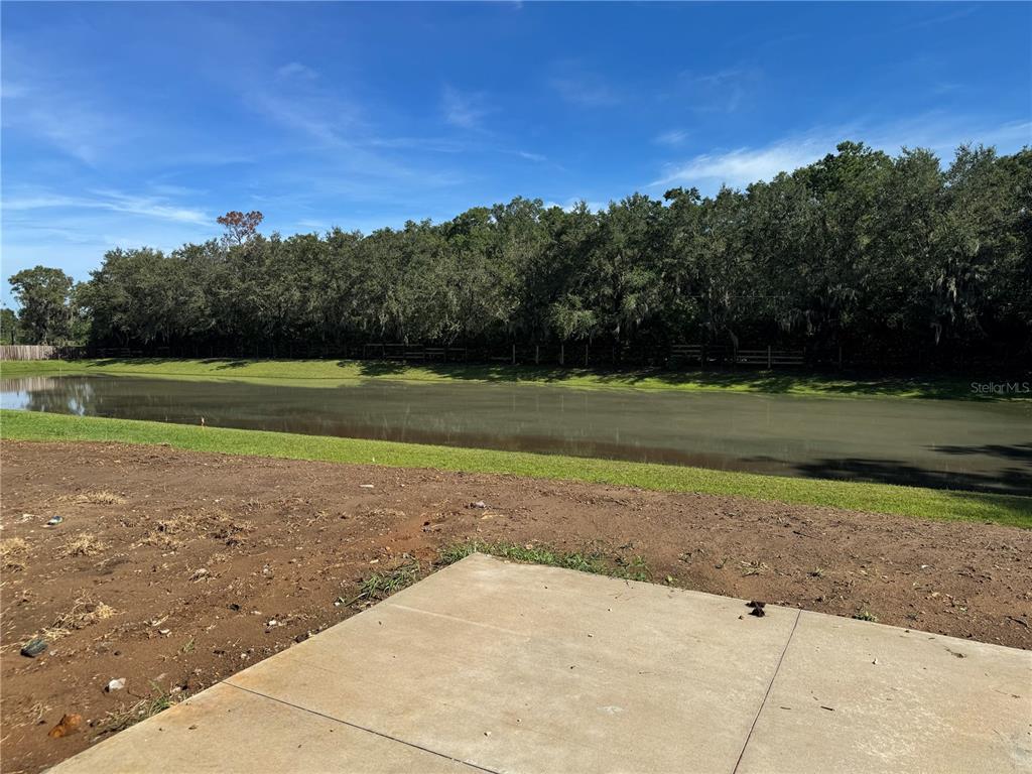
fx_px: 716
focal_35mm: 24
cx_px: 516
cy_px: 387
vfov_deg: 56.8
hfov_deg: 71.6
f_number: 1.78
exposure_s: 1/4310
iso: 80
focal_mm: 6.76
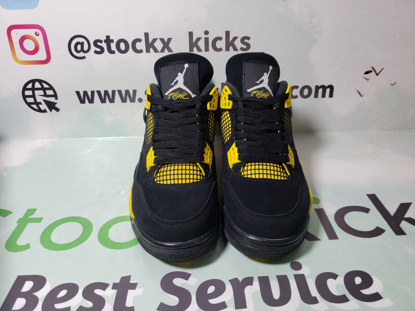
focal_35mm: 26
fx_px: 312
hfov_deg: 67.3
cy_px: 156
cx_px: 208
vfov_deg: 53.1
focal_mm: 4.3
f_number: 1.5
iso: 50
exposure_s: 1/326
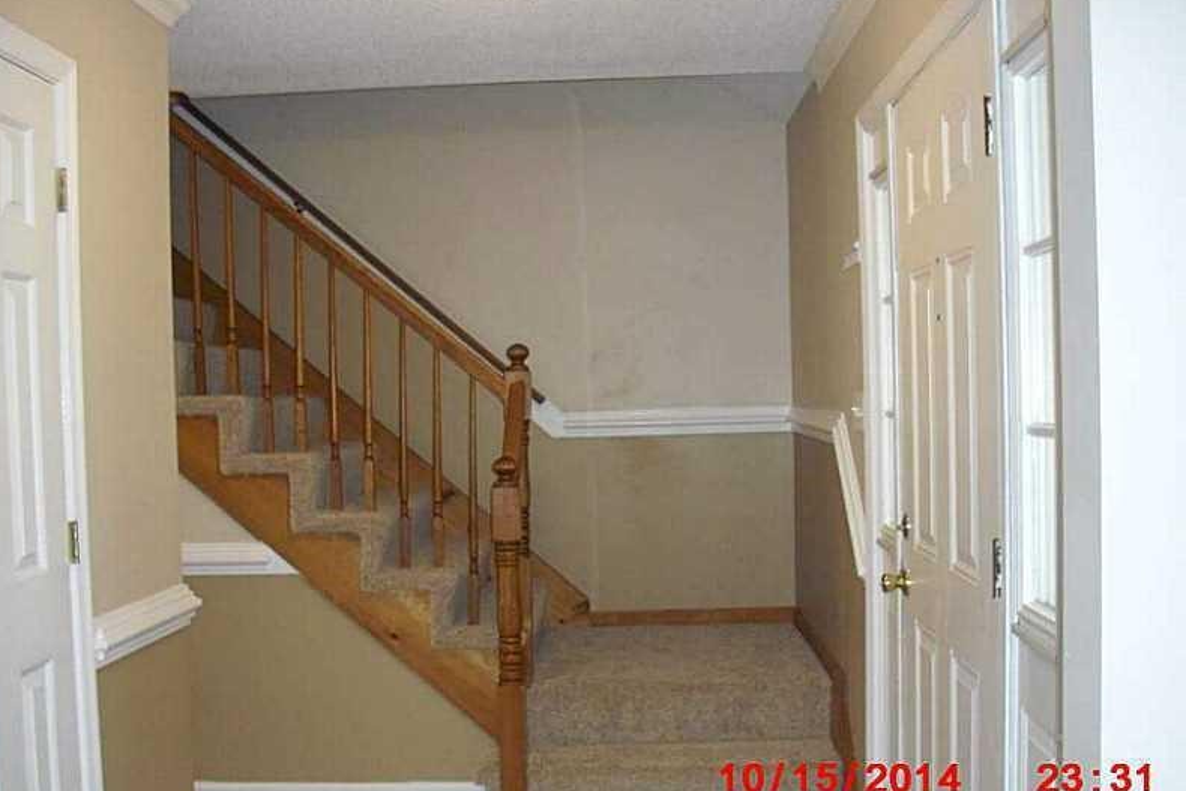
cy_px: 440
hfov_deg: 48.4
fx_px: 1318
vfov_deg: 33.4
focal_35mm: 40
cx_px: 587
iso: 400
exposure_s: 1/60
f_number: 2.8
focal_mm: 6.2
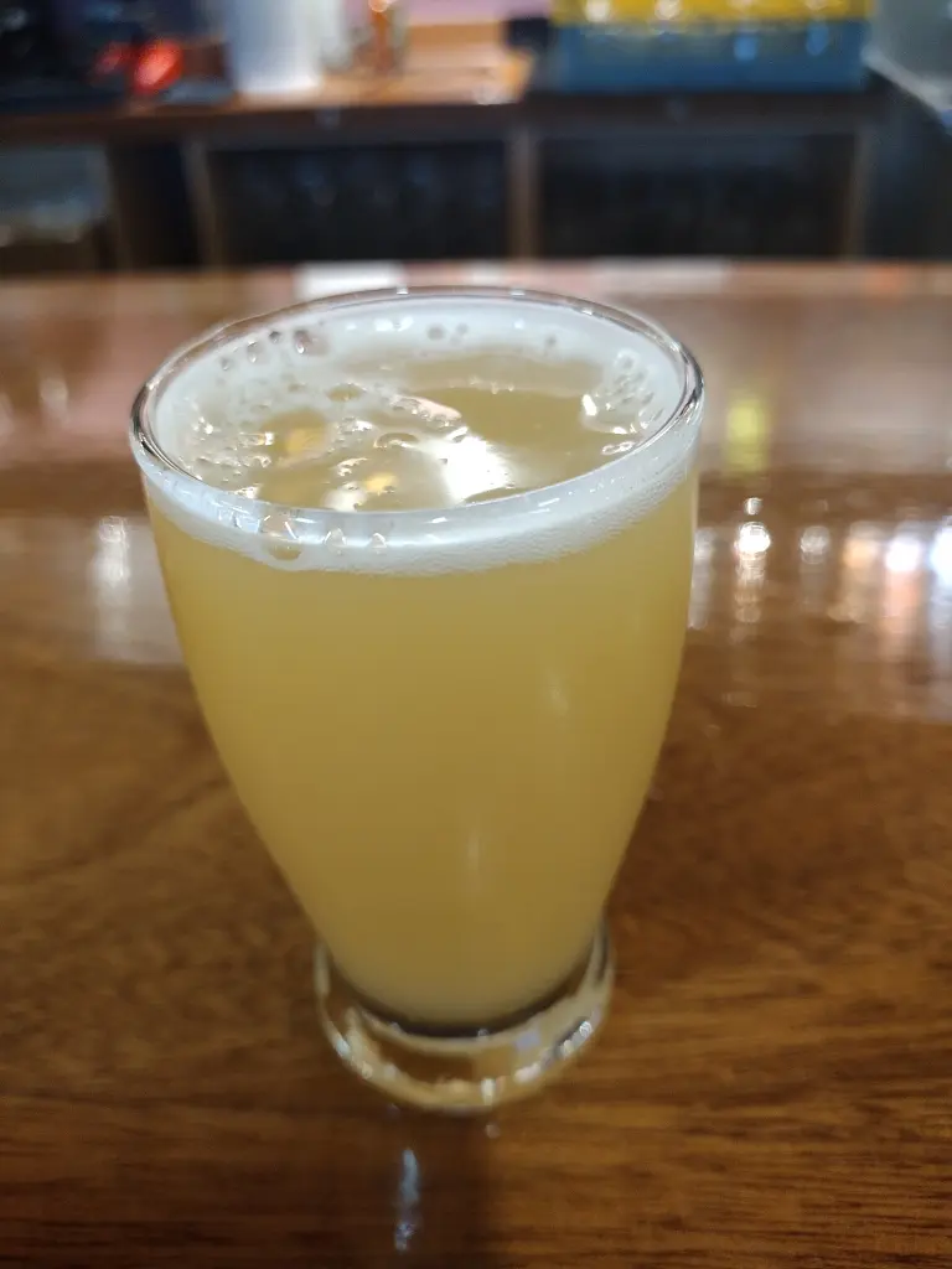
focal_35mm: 27
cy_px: 634
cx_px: 476
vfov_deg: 65.3
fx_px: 990
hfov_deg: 51.4
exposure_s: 1/30
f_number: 1.7
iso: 791
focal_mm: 4.71
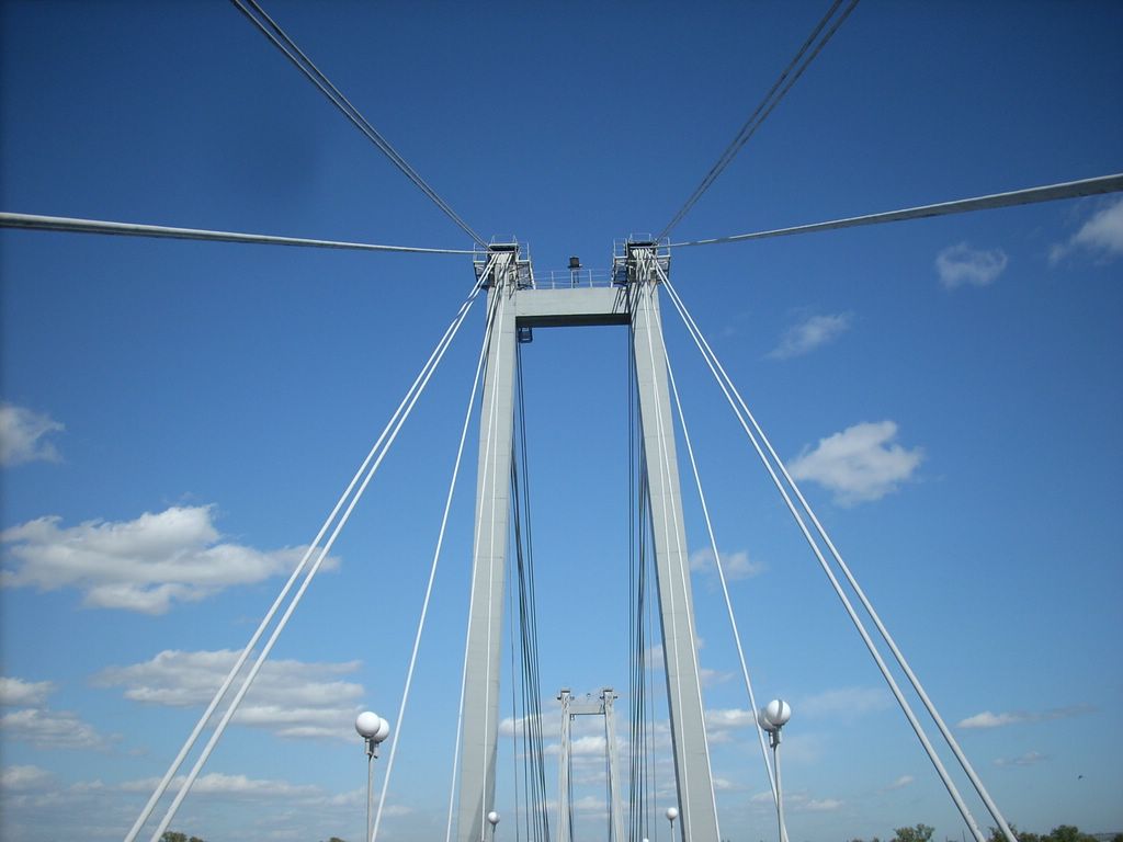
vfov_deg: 38.7
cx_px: 562
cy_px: 421
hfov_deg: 50.1
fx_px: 1200
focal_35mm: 37
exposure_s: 1/369
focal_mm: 6.2
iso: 64
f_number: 5.6
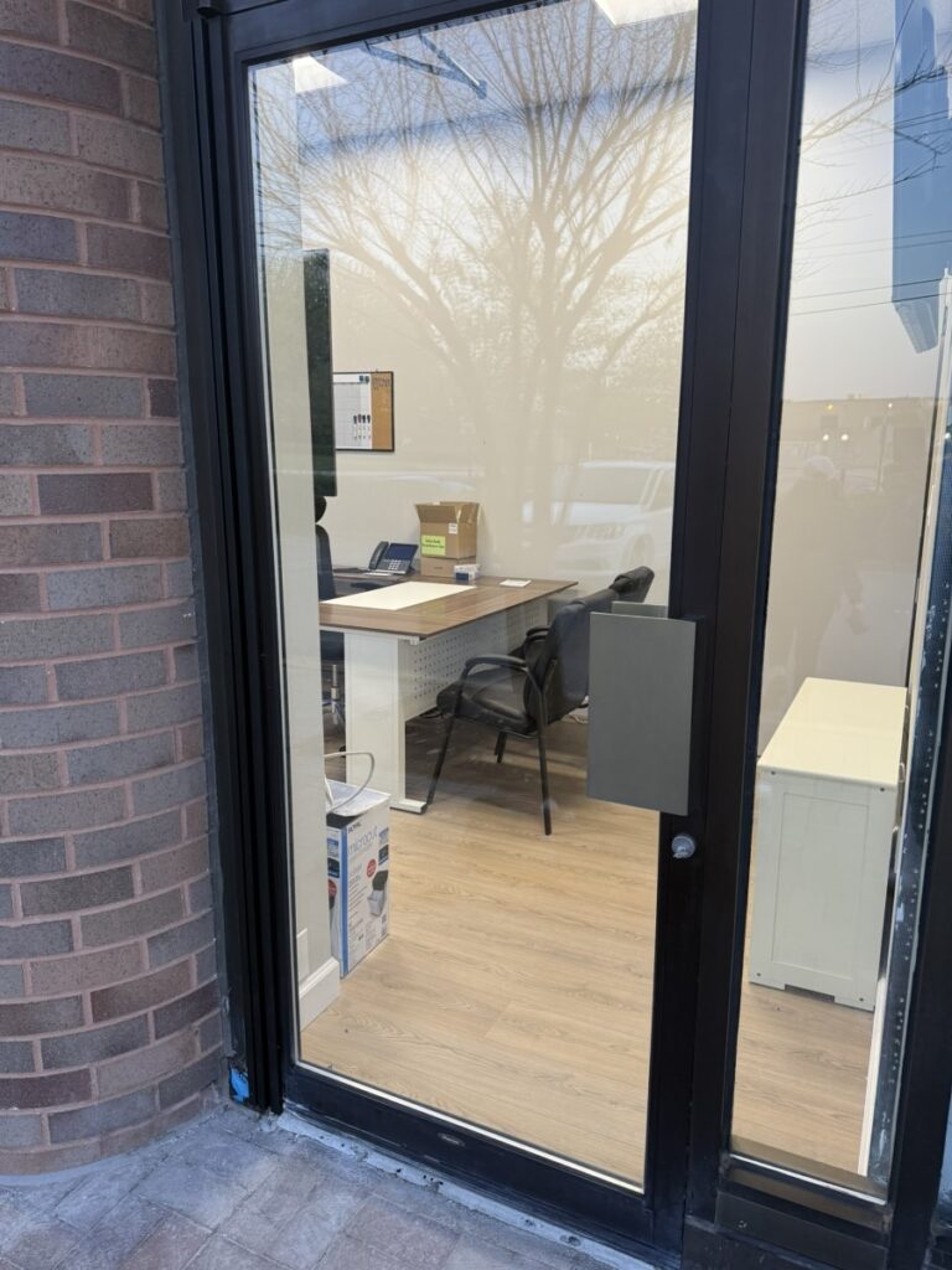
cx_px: 476
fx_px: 880
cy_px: 635
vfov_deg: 71.6
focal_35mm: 24
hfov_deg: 56.8
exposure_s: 1/120
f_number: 1.78
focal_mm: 6.76
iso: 160
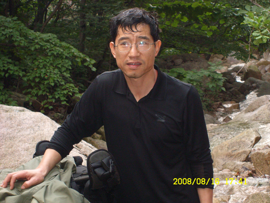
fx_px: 819
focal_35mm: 105
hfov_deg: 18.7
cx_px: 135
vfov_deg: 14.1
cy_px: 102
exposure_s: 1/60
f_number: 4.9
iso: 300
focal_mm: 17.4
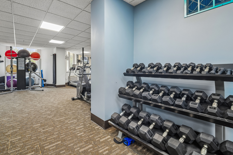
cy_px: 73
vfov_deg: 47.9
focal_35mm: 27
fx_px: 175
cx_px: 109
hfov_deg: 67.3
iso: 2500
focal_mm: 24
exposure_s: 1/40
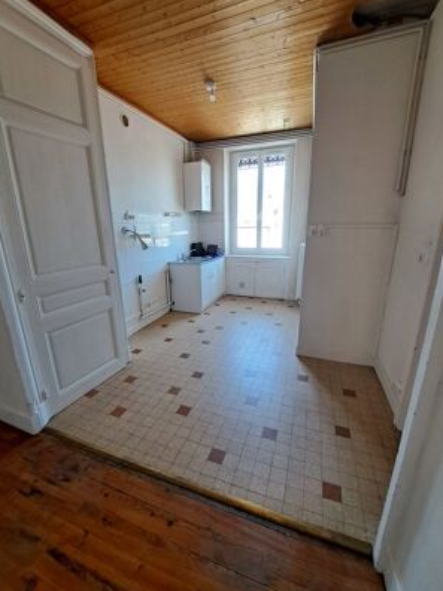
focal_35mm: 14
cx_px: 212
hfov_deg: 85.6
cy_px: 304
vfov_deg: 102.0
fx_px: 239
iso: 100
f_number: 2.2
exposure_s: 1/50
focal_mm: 1.74
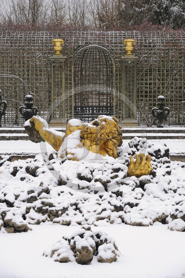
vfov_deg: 17.1
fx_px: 927
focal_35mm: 120
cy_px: 139
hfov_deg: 11.4
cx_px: 92
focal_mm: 120
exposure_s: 1/125
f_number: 9
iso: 400
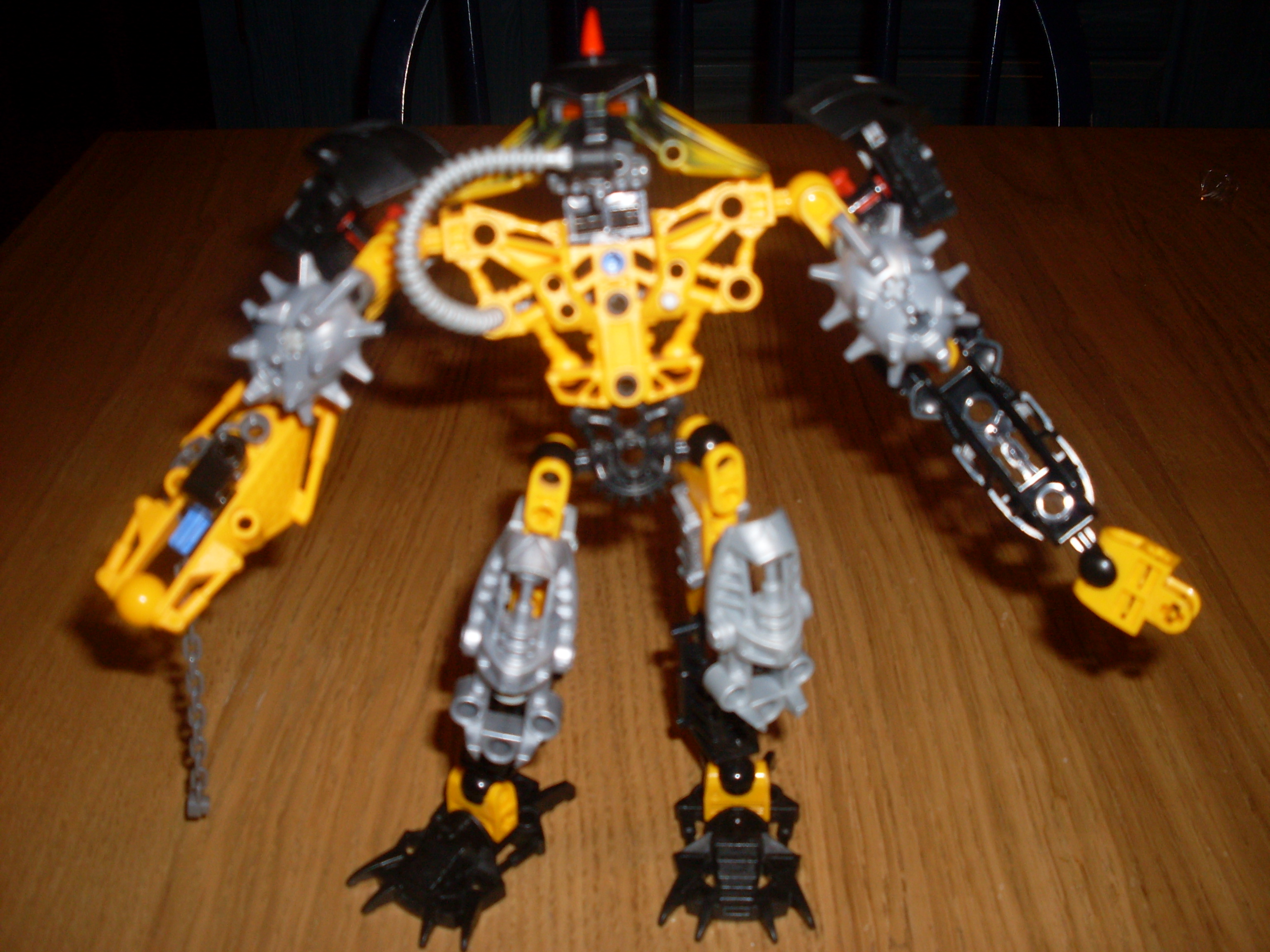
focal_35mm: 38
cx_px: 635
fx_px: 1394
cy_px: 476
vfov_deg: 37.7
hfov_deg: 49.0
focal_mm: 6.3
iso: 100
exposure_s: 1/45
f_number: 2.8
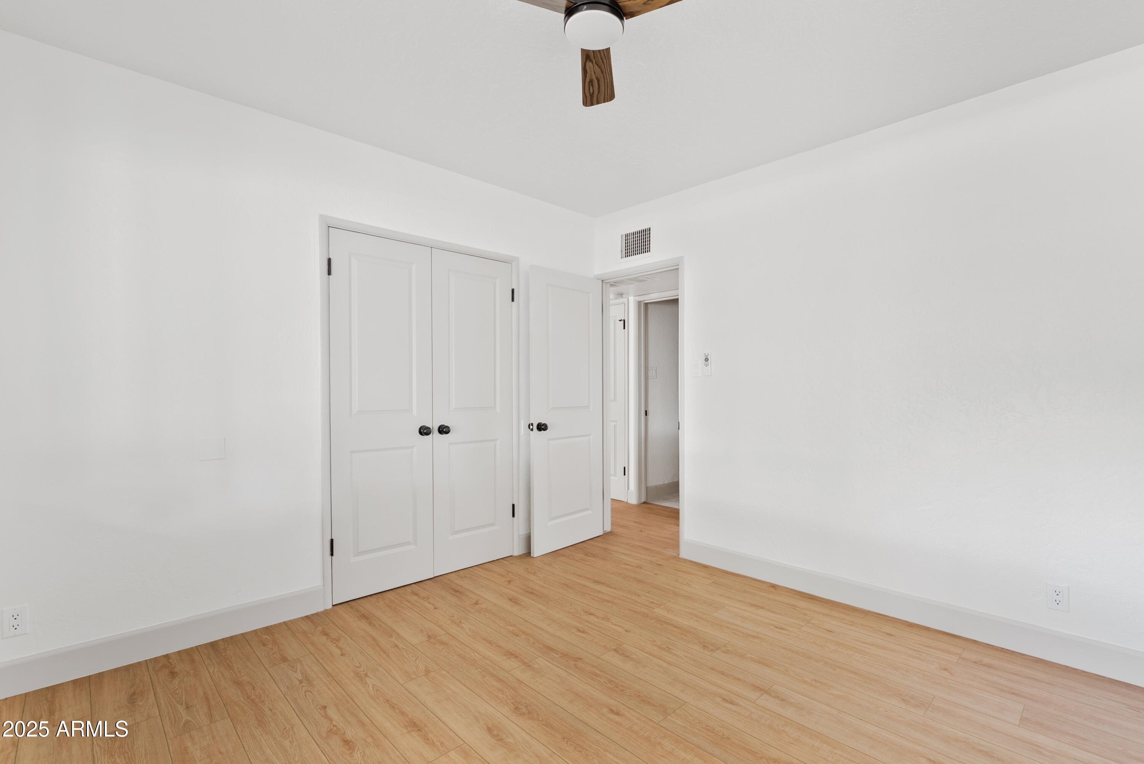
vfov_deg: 73.8
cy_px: 382
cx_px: 572
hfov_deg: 96.7
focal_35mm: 16
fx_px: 509
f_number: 8
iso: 100
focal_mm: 16
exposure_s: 4
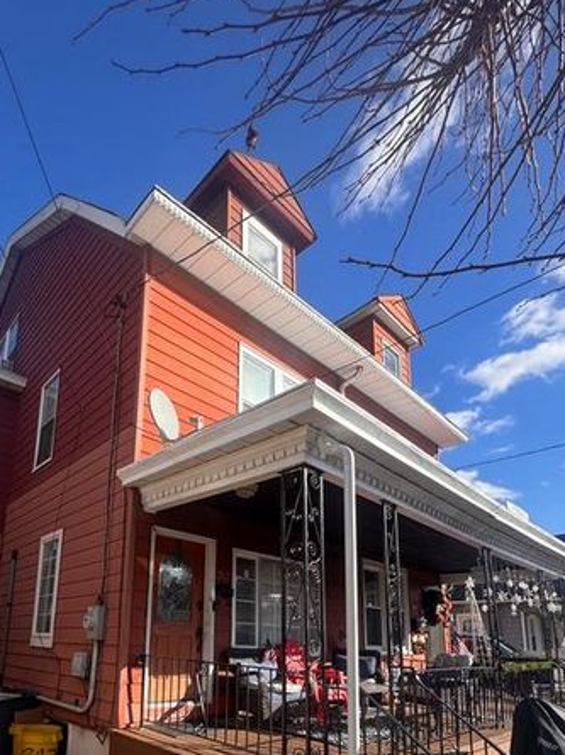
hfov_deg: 62.3
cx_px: 205
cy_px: 556
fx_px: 458
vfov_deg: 74.1
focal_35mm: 21
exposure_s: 1/868
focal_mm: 2.22
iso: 40
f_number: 2.2
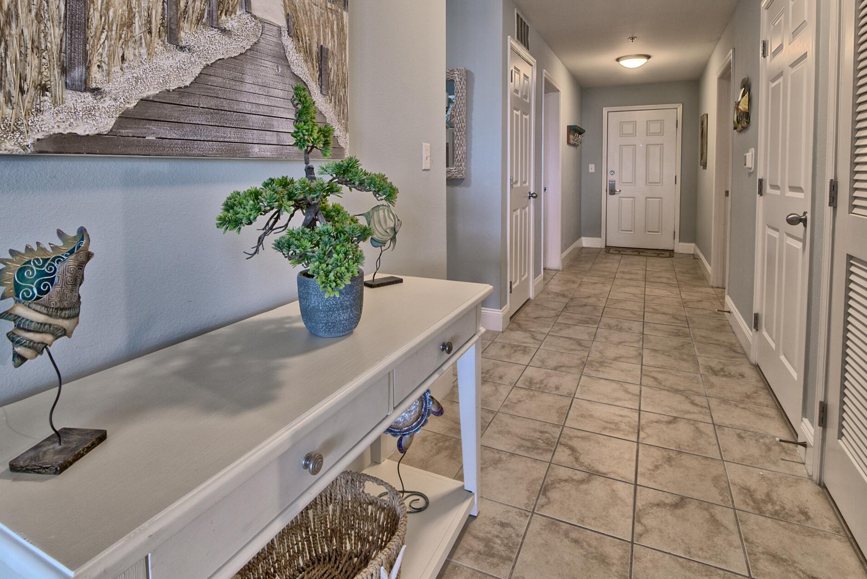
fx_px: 458
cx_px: 414
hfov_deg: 86.8
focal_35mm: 19
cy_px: 201
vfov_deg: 63.2
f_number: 11
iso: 800
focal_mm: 12
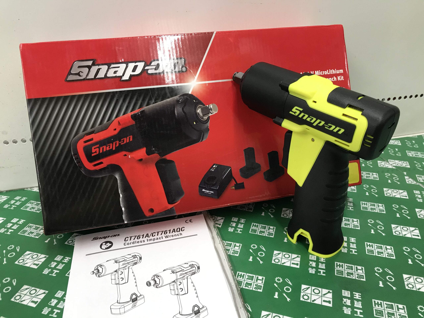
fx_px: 343
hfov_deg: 63.4
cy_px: 159
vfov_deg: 49.7
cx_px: 212
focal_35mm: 28
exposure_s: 1/40
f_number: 1.8
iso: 25
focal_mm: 3.99
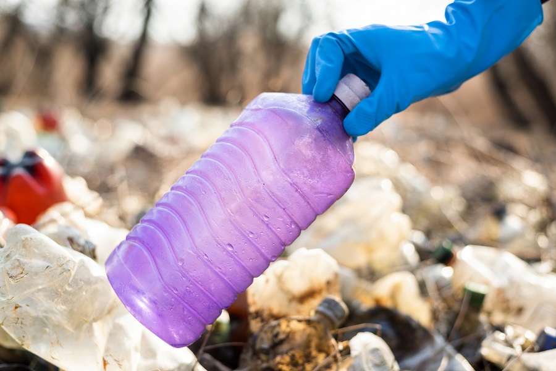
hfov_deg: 39.6
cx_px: 278
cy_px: 186
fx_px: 772
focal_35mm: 50
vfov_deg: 27.0
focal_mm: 50
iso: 64
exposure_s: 1/500
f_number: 2.8
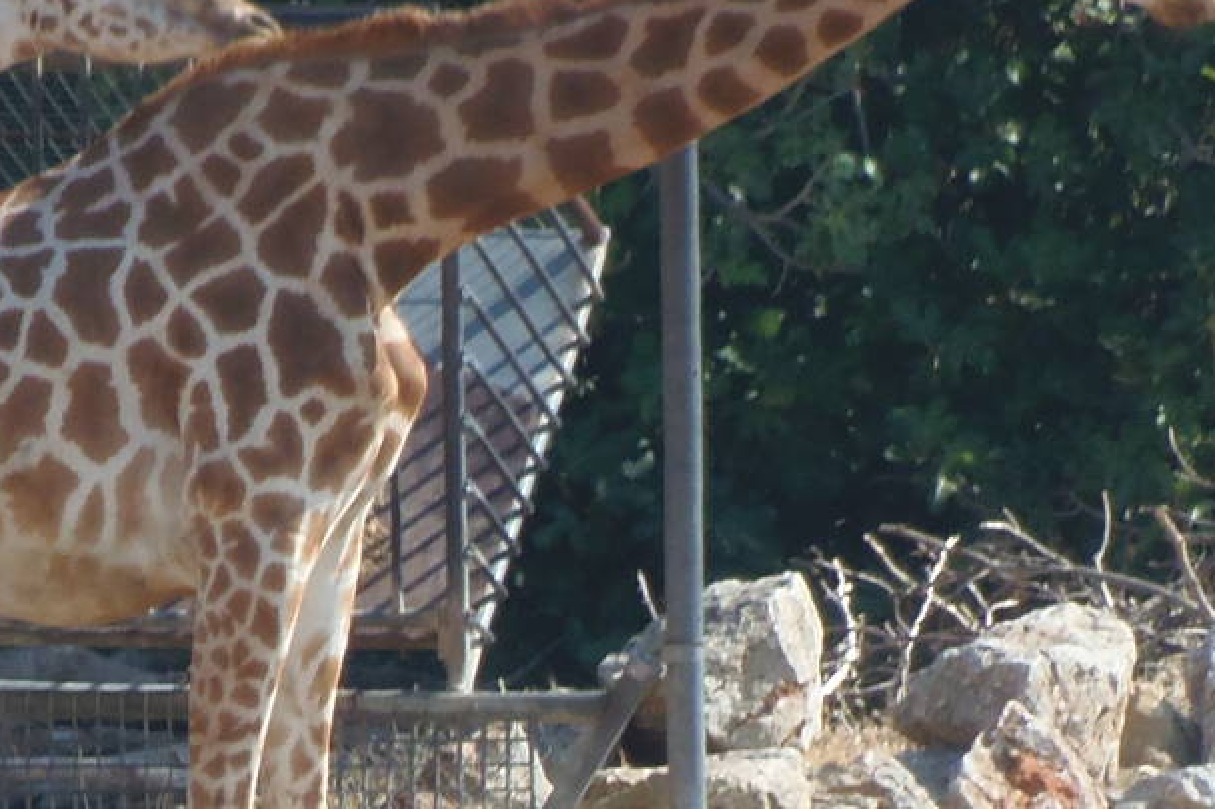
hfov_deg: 1.1
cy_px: 585
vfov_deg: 0.7
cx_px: -82
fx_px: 62923
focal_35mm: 1865
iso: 100
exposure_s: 1/320
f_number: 5.3
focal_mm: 126.2
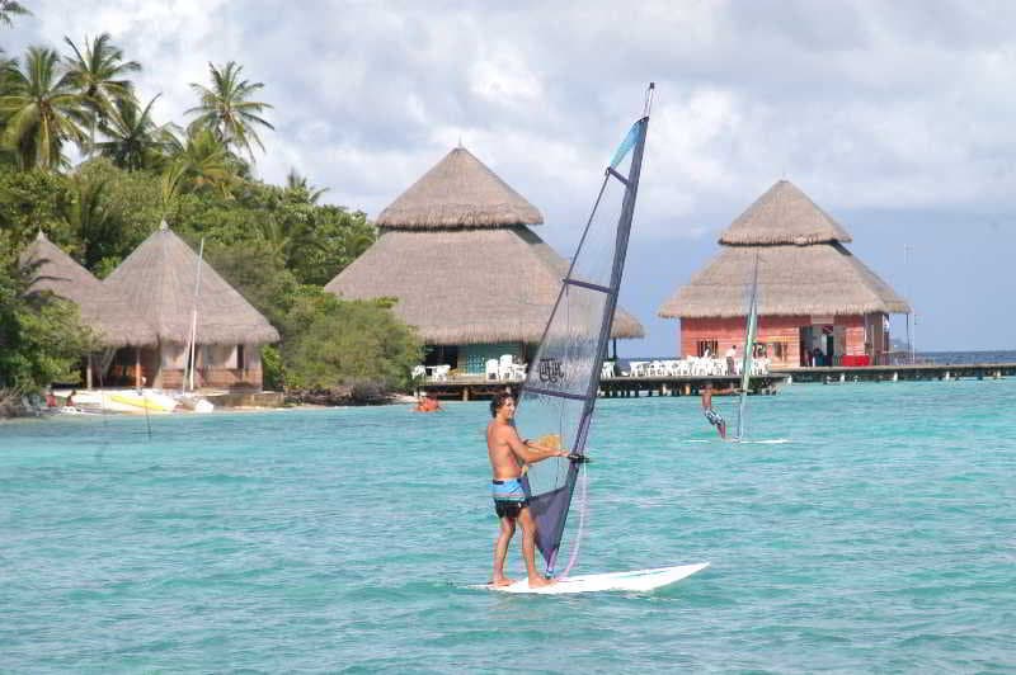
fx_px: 6133
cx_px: 508
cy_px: 338
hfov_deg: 9.5
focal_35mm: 218
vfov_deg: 6.3
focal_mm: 145
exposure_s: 1/750
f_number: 7.1
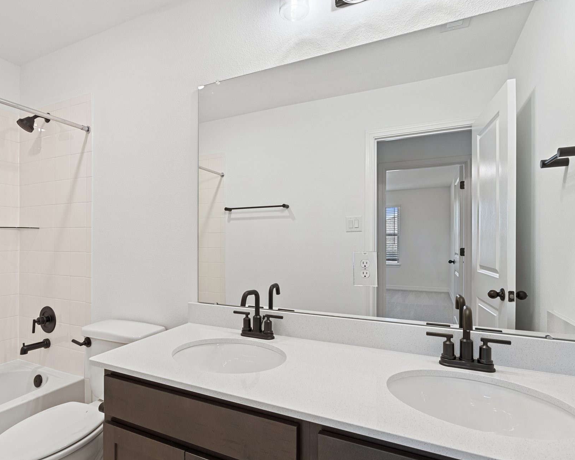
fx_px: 323
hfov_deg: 83.0
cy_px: 239
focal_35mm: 19
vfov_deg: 70.8
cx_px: 260
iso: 320
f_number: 9
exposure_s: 1/4
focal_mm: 16
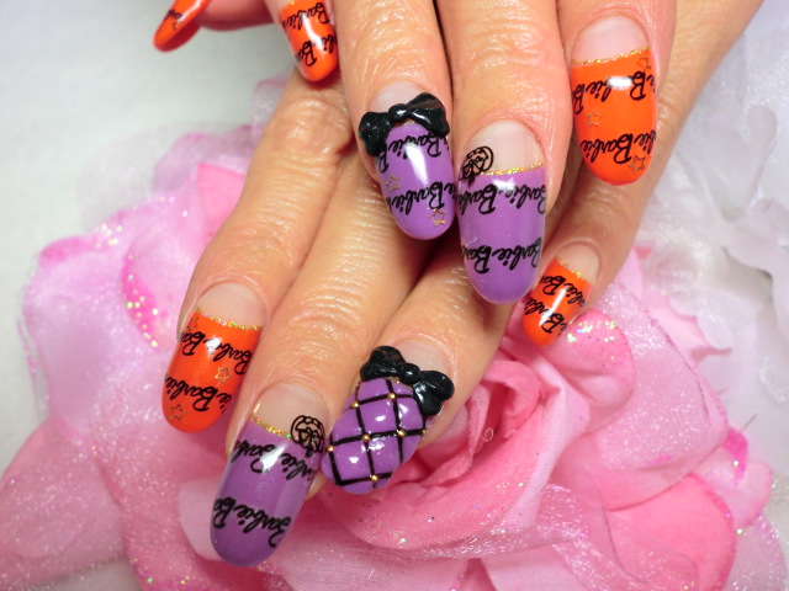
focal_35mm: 32
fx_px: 729
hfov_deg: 56.8
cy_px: 296
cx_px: 394
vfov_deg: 44.2
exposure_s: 1/60
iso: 100
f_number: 3.5
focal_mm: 5.8
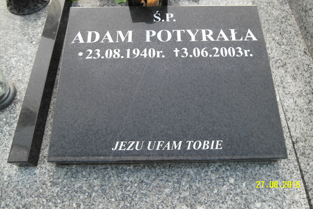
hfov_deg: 69.4
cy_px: 88
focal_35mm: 26
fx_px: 226
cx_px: 160
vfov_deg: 49.3
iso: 100
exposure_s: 1/45
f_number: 2.5
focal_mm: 5.2
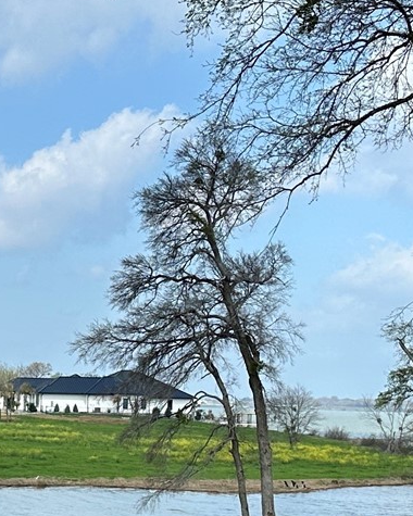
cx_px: -185
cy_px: 444
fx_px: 1543
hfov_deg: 14.3
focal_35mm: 101
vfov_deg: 18.7
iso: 80
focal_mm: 6.86
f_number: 1.78
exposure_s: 1/5263
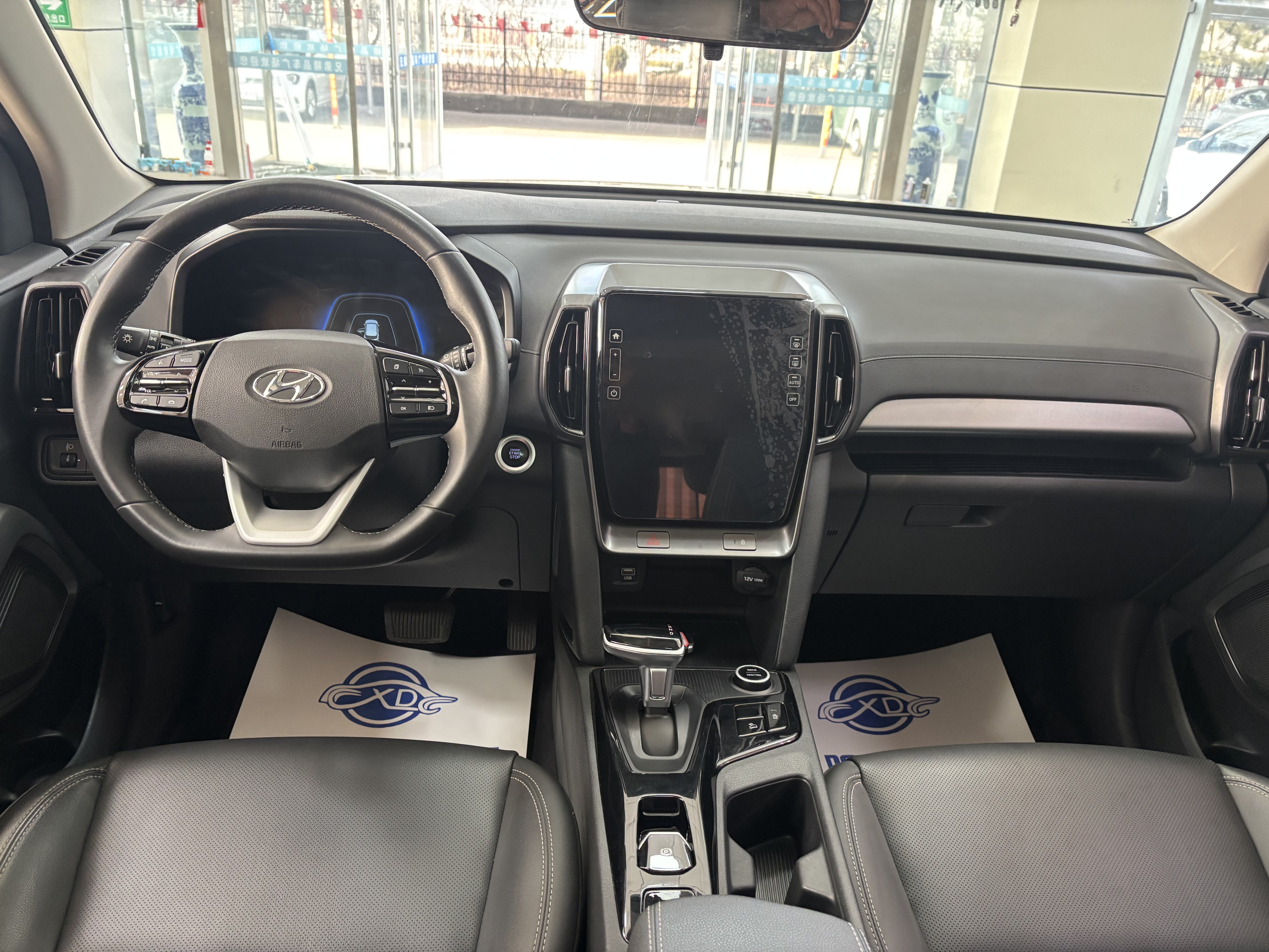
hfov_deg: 67.3
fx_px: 953
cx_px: 634
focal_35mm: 26
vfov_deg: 53.1
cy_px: 476
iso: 320
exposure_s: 1/60
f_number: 1.6
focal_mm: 5.96
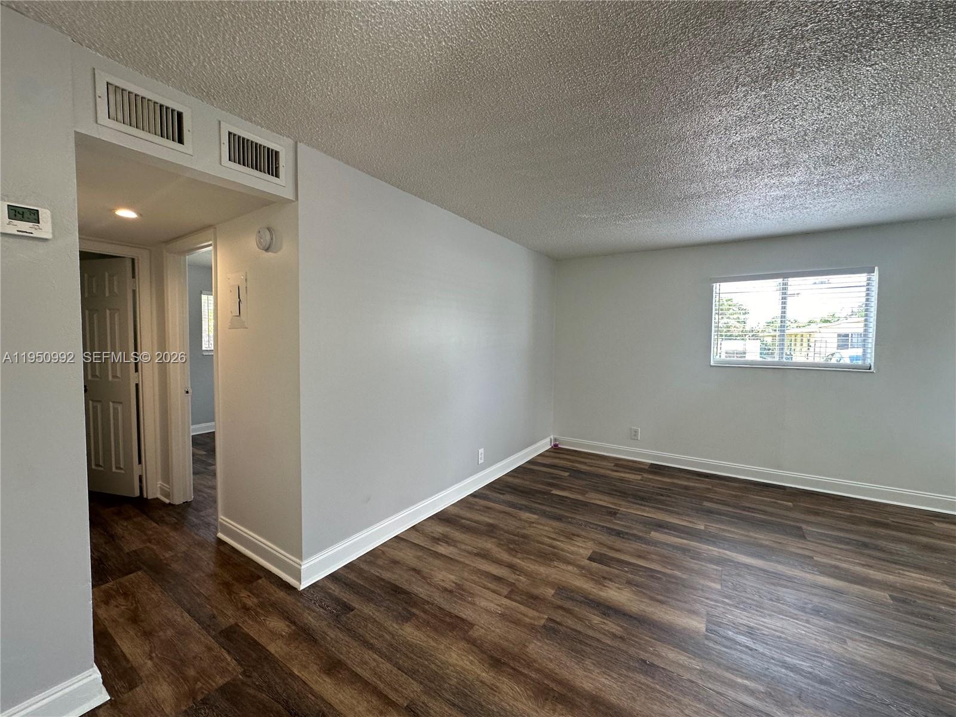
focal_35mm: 14
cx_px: 478
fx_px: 387
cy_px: 358
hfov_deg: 102.1
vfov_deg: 85.7
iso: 100
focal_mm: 2.22
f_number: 2.2
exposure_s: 1/120
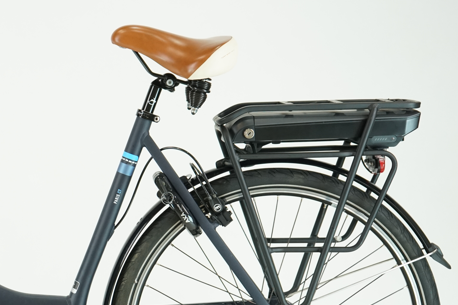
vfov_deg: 12.3
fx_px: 1412
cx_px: 18
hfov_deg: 18.0
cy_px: 220
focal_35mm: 111
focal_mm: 57
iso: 1600
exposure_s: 1/200
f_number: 5.6
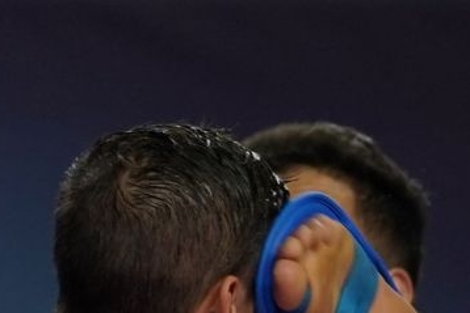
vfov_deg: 0.9
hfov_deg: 1.4
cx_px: -137
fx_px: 19695
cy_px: 617
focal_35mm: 1508
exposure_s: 1/1000
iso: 1000
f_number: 2.8
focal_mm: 200
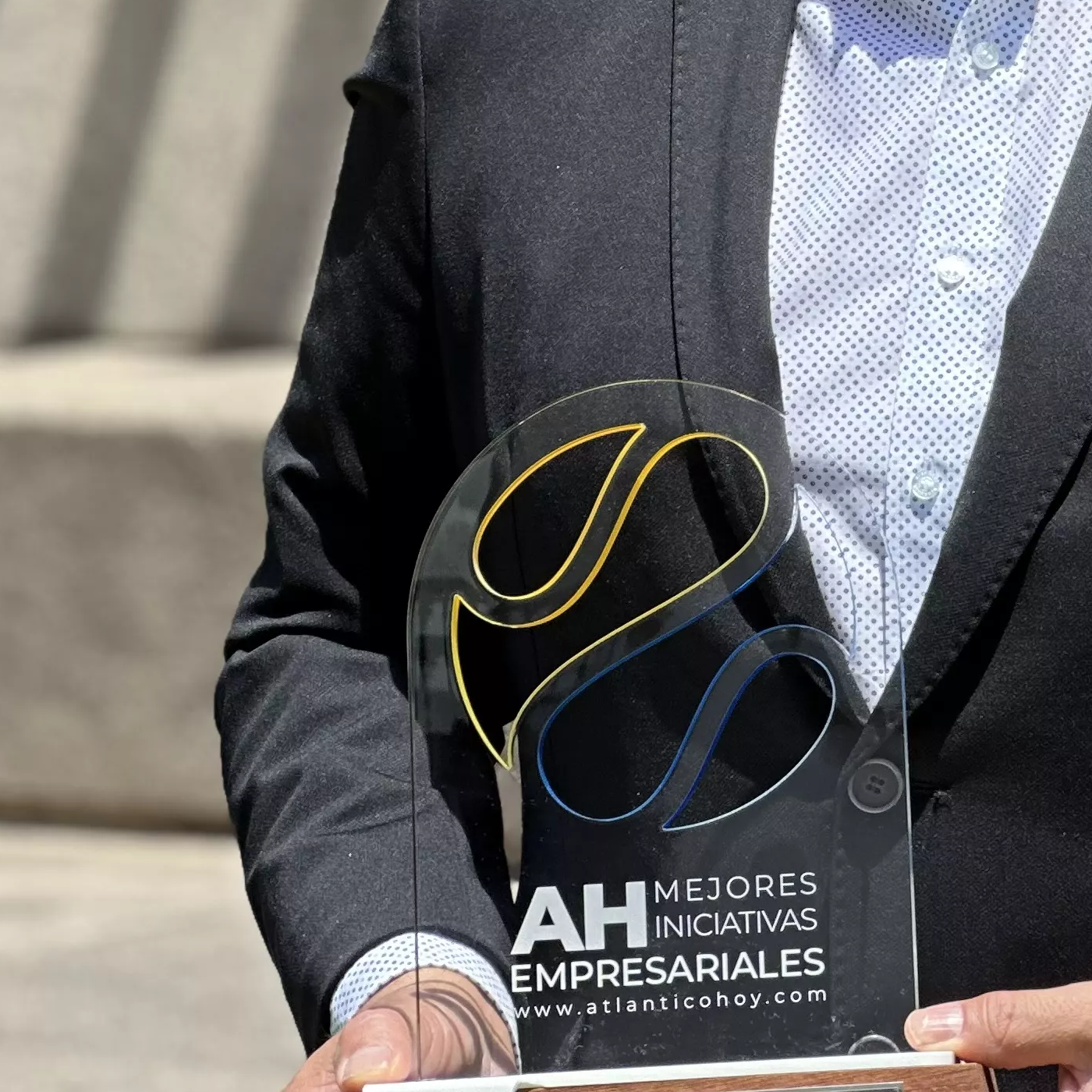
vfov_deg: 8.9
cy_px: 34
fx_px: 6995
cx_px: 1181
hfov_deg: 8.9
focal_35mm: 196
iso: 25
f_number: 2.8
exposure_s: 1/185
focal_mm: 9
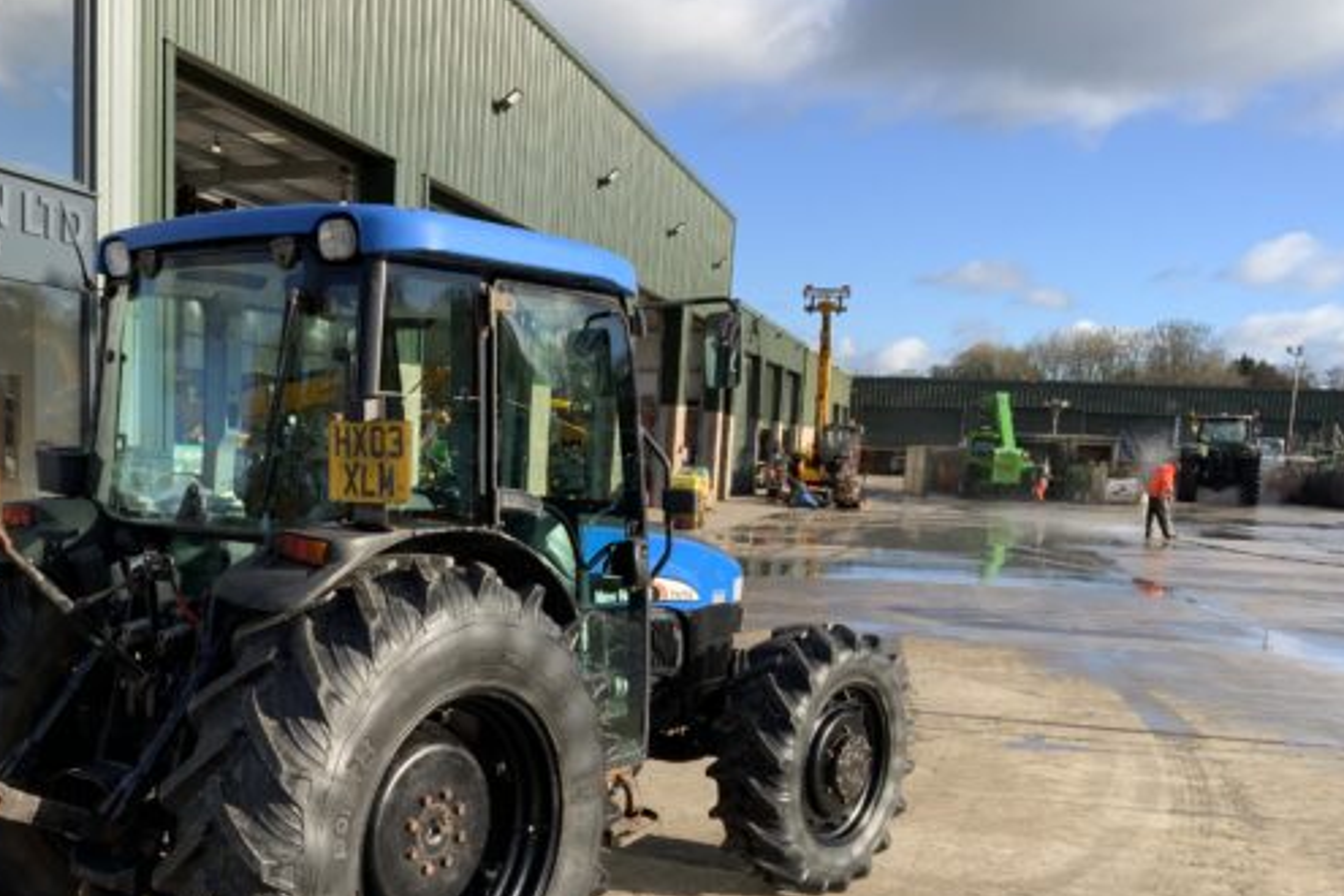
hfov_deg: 48.9
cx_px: 481
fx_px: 1456
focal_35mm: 39
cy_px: 630
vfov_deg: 33.8
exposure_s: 1/929
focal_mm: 3
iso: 16
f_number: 1.8
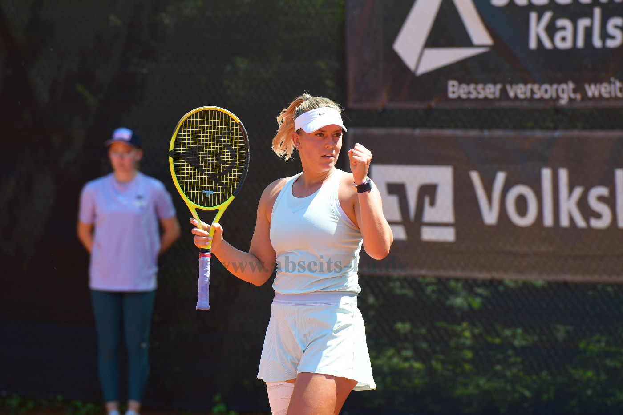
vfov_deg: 4.6
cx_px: 312
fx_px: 5191
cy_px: 208
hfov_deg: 6.9
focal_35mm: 300
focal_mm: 200
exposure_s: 1/400
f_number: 5
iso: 140
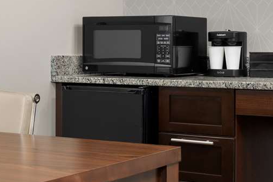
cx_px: 169
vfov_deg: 15.0
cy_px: 112
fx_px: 690
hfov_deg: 22.3
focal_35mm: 91
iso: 400
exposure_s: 1/250
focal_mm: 45
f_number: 11
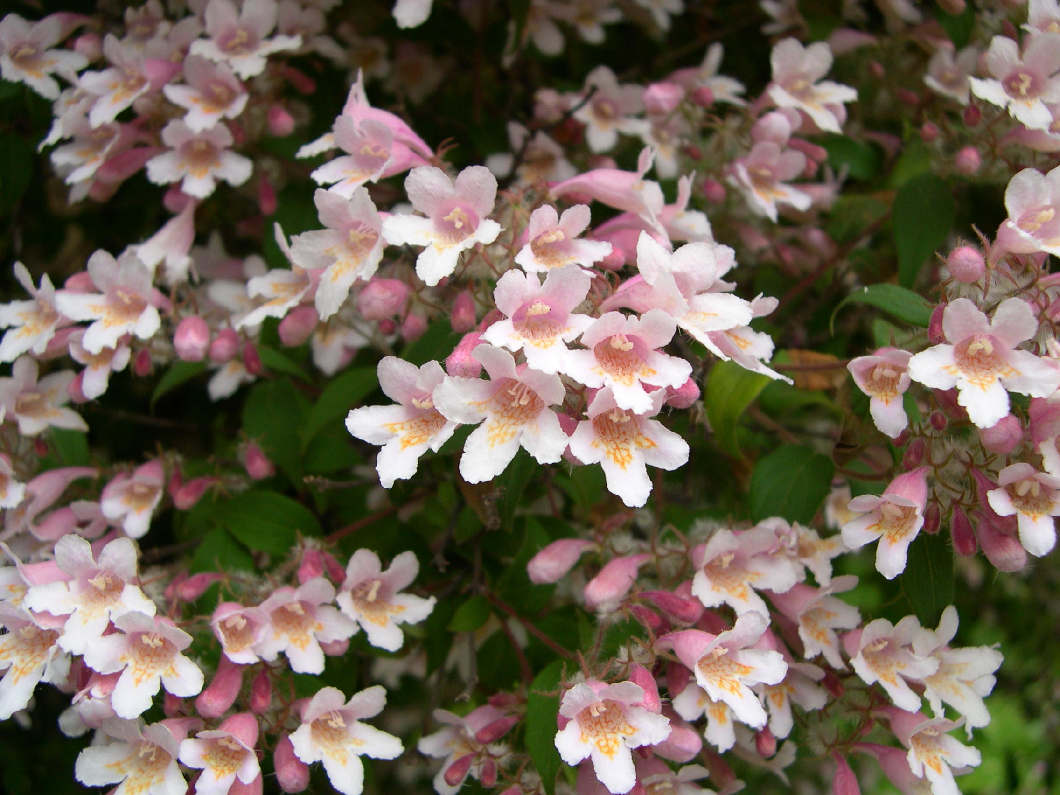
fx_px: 1164
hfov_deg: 49.0
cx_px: 530
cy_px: 398
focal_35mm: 38
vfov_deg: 37.7
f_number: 2.8
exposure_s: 1/481
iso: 100
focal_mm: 8
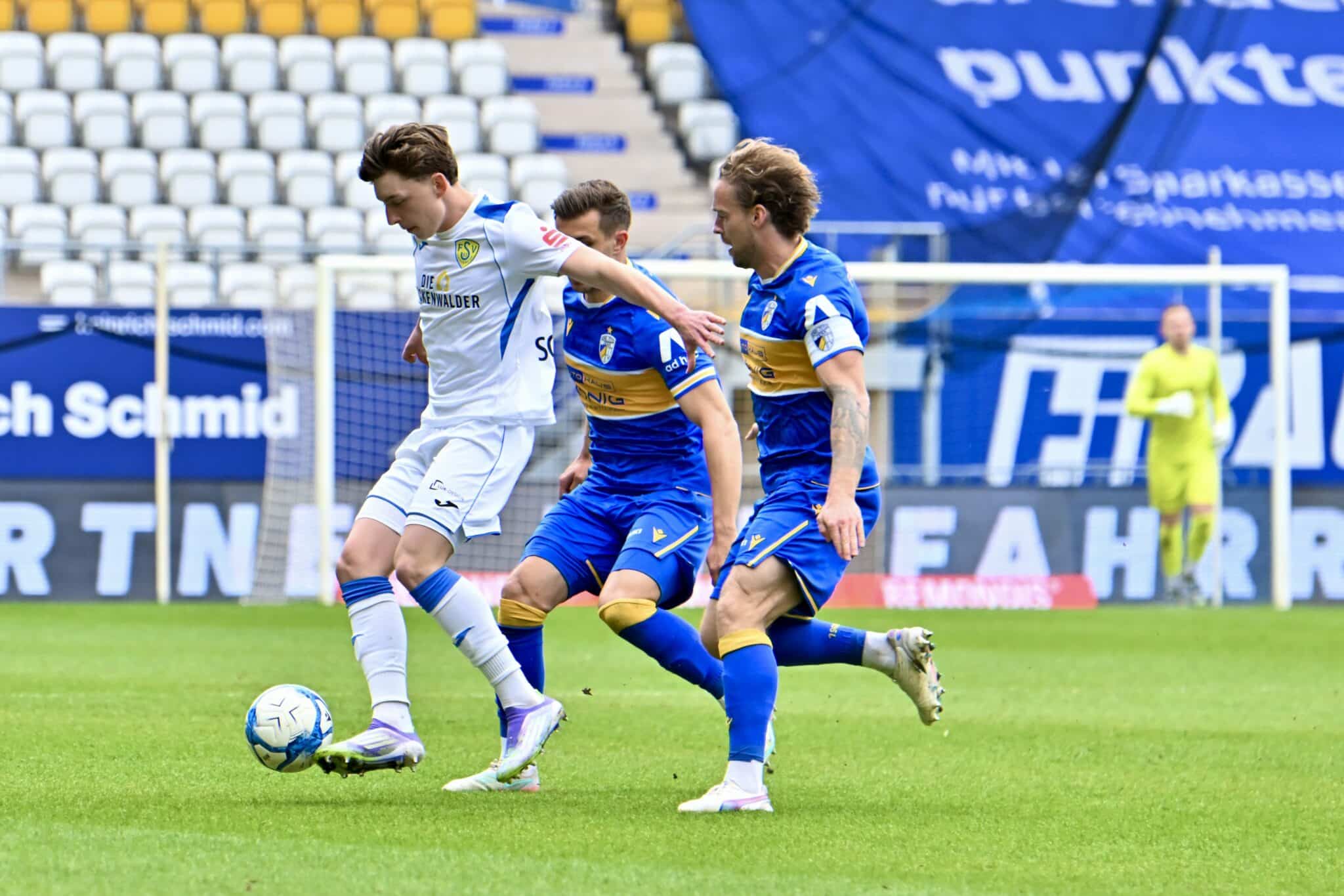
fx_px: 10078
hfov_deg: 7.6
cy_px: 448
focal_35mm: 270
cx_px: 672
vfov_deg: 5.1
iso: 1250
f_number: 5.6
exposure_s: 1/1600
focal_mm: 270
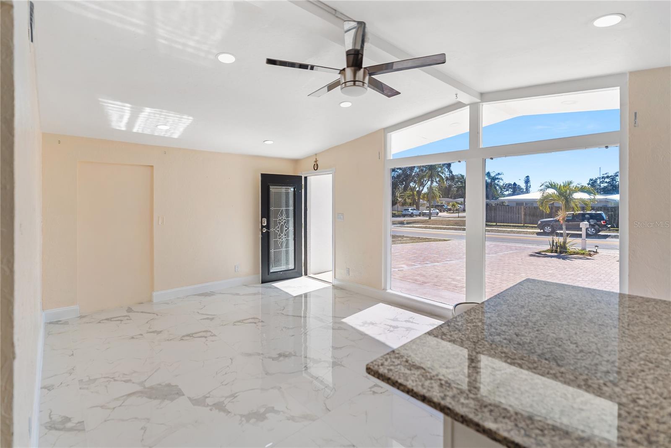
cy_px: 224
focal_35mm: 16
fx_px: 298
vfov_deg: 73.8
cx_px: 336
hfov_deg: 96.7
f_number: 2.8
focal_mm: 16
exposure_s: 1/250
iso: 64
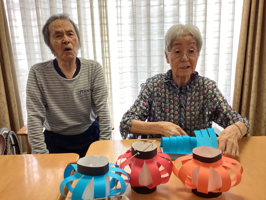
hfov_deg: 58.4
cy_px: 100
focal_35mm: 31
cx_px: 133
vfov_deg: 45.4
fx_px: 238
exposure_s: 1/100
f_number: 2.4
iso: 80
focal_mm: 3.3
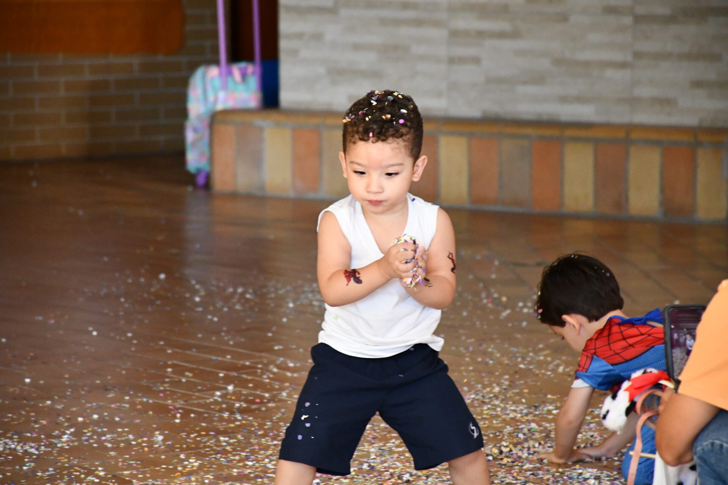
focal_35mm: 210
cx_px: 364
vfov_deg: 6.5
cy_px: 242
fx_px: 4246
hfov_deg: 9.8
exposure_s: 1/250
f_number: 5.6
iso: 5000
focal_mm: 140
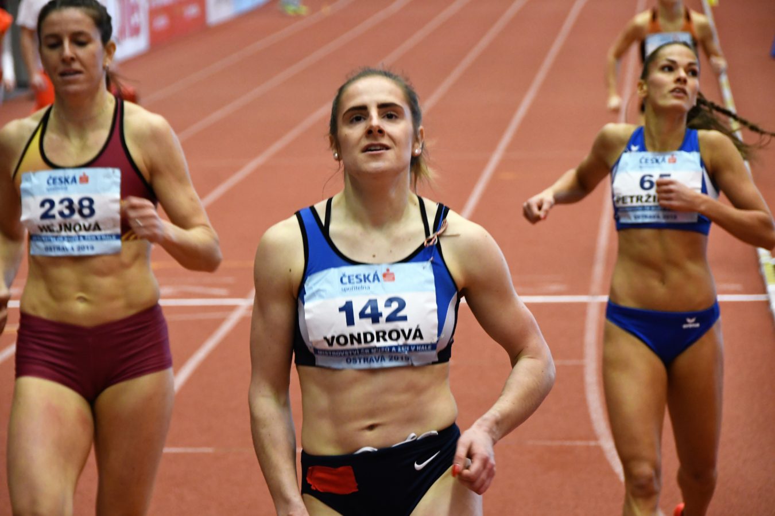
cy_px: 258
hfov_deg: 11.4
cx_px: 388
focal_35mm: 180
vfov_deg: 7.6
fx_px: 3875
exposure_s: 1/200
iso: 3200
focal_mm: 120
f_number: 5.3
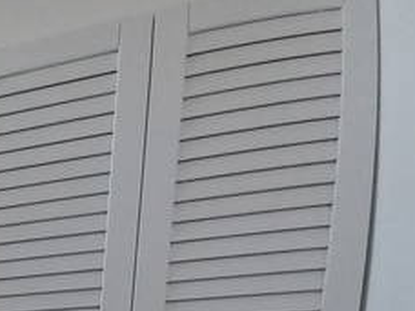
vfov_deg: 23.9
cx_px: -266
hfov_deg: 25.4
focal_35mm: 45
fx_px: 539
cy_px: 489
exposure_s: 1/50
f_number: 2.2
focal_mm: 1.42
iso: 80
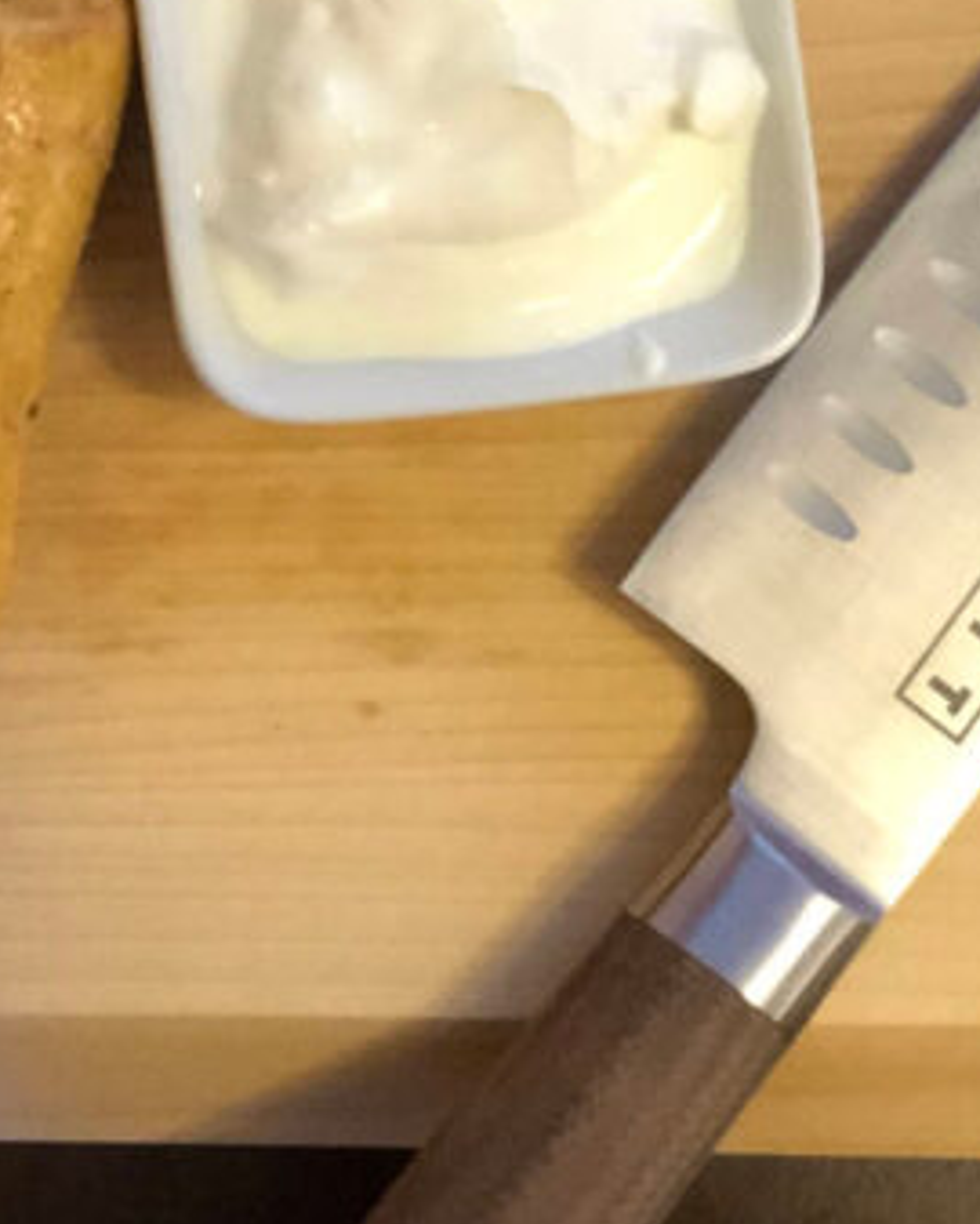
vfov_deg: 11.3
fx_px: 6122
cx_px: -563
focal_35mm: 169
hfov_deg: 8.9
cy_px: -54
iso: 1250
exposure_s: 1/33
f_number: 2.8
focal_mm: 6.6
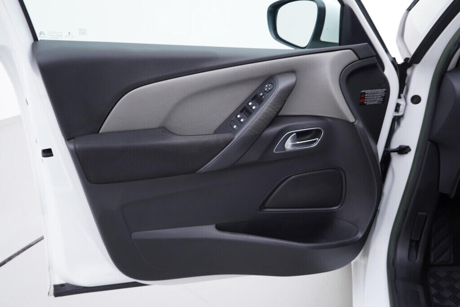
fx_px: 460
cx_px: 230
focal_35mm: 36
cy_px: 154
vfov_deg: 36.9
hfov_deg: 53.1
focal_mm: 24
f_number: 3.2
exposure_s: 1/50
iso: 125
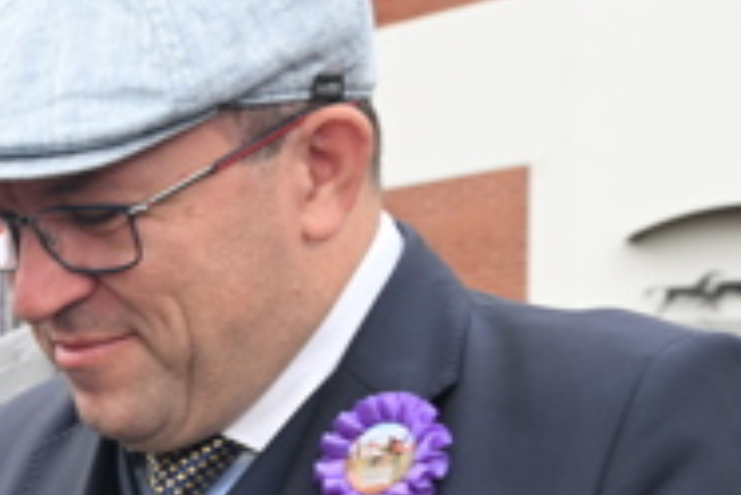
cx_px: -388
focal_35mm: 109
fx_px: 2242
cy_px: 645
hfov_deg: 16.9
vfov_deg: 12.2
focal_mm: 29.5
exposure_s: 1/250
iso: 400
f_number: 5.6
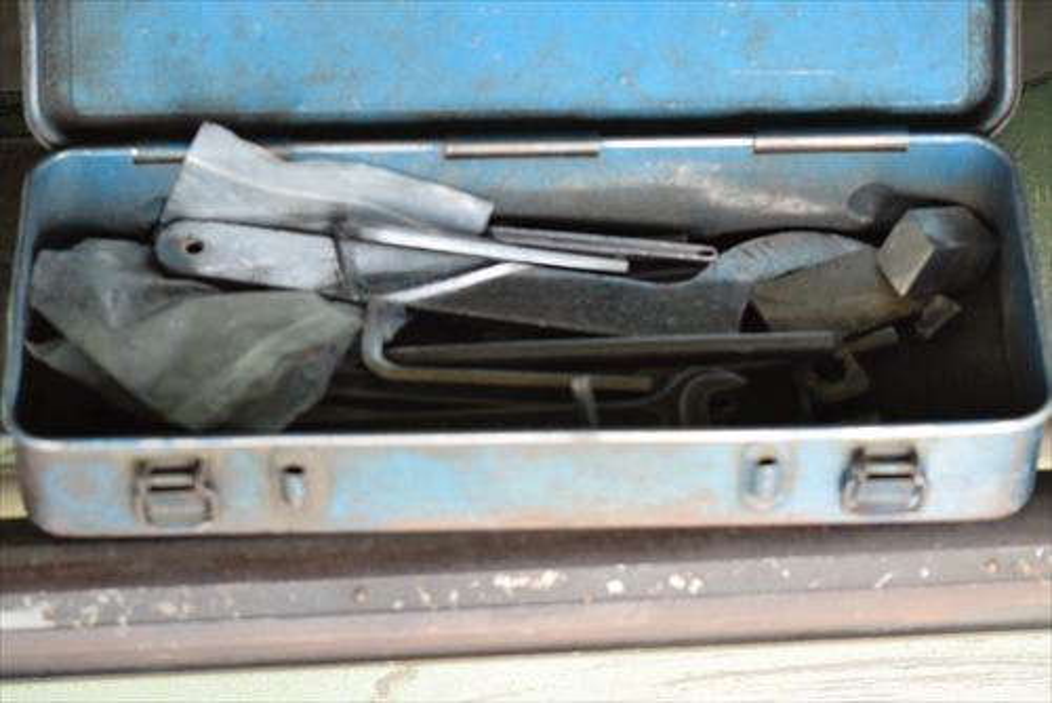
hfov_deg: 24.6
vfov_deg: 16.6
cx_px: 526
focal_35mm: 82
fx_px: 2412
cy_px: 352
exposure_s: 1/320
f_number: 6.3
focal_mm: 55
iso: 1250
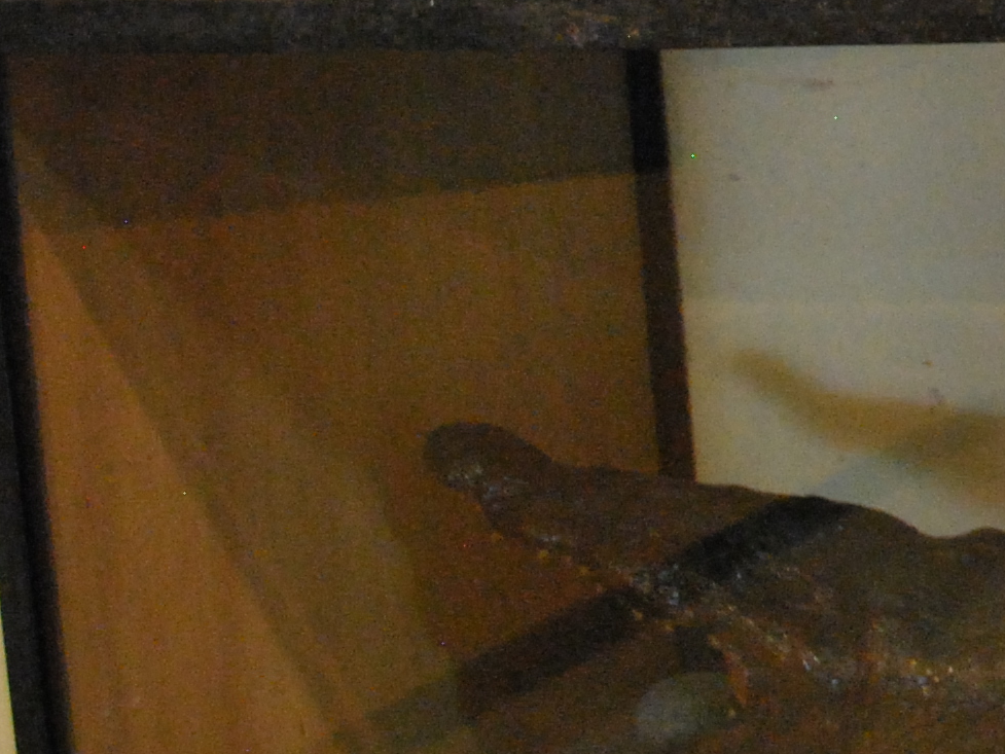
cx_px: 1809
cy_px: -185
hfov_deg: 16.1
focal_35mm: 103
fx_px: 2991
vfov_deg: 13.9
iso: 1250
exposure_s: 1/30
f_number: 3.5
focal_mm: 18
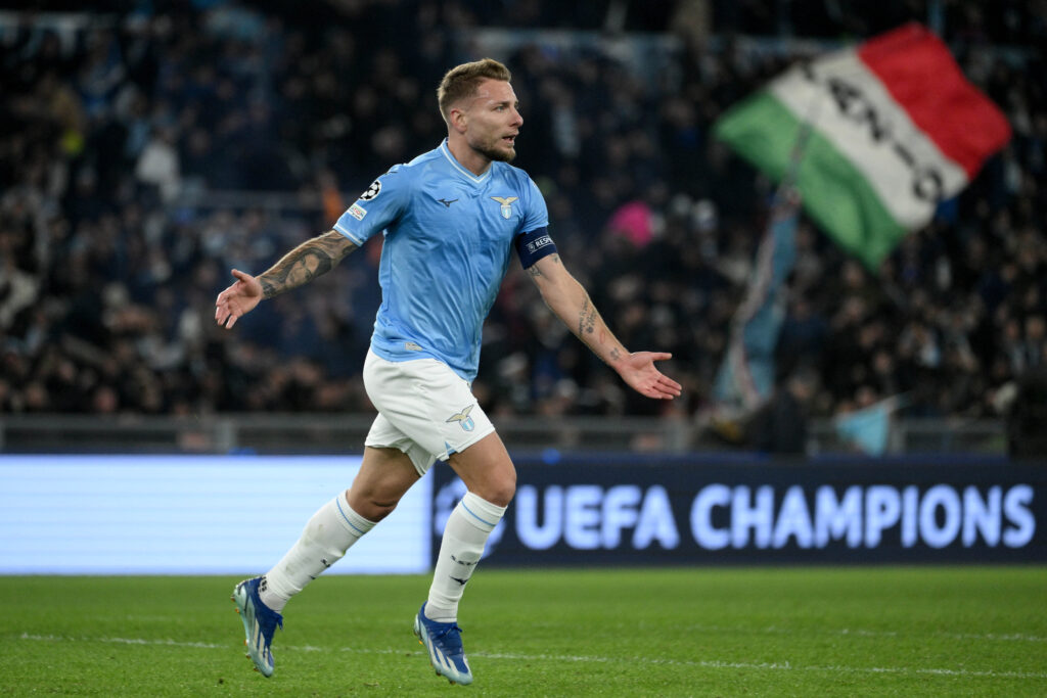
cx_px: 524
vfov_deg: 4.6
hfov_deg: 6.9
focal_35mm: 300
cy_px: 349
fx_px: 8726
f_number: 4
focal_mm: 300
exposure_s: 1/1250
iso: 3200
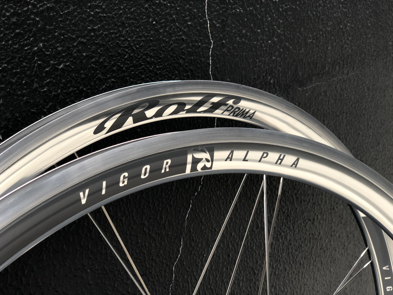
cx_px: 196
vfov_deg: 28.0
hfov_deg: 36.8
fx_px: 590
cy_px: 148
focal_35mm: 52
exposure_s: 1/60
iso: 32
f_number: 2.4
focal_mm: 6
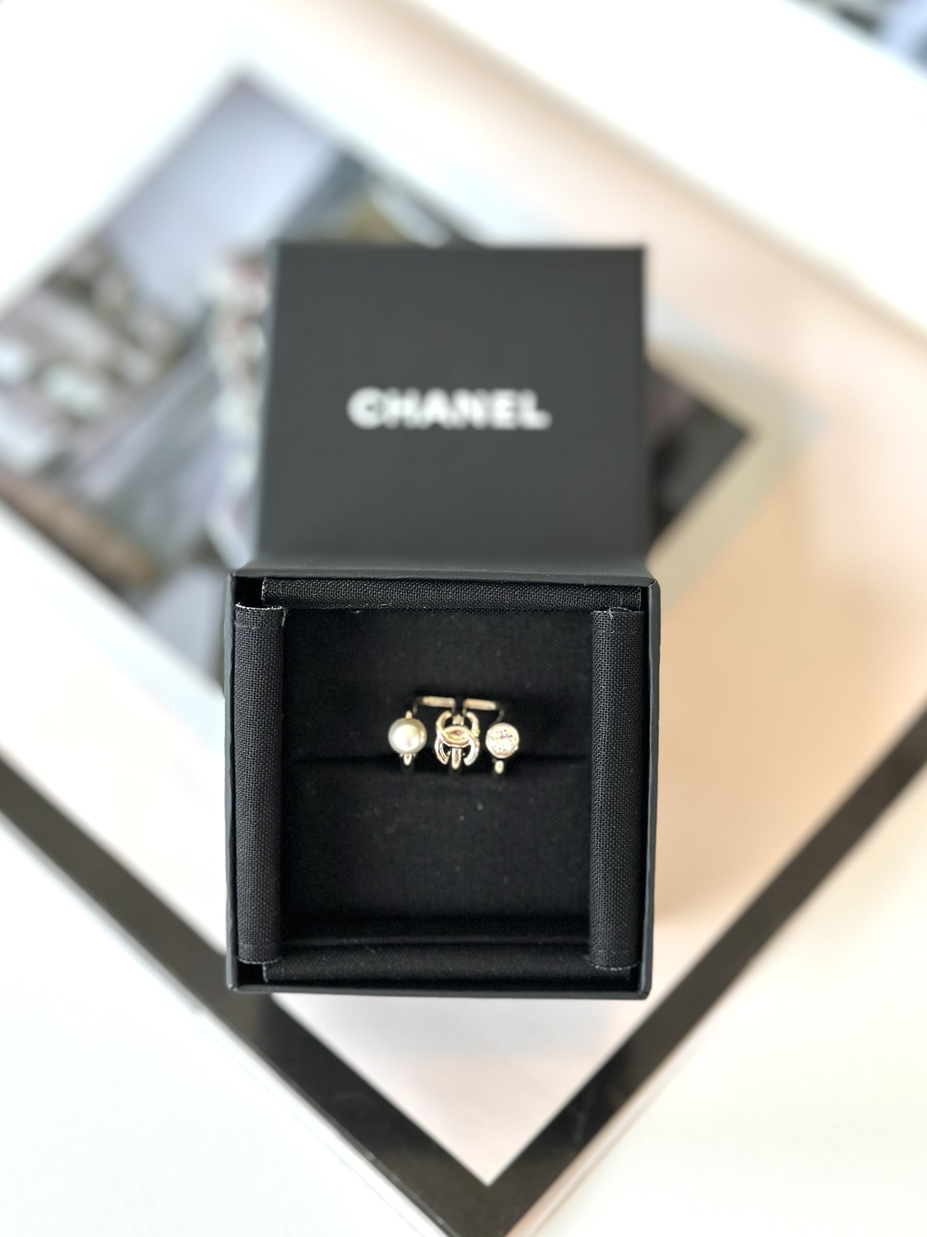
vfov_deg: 36.2
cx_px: 470
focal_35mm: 53
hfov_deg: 27.5
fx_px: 1893
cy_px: 628
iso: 125
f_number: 1.78
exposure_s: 1/50
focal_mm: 6.86
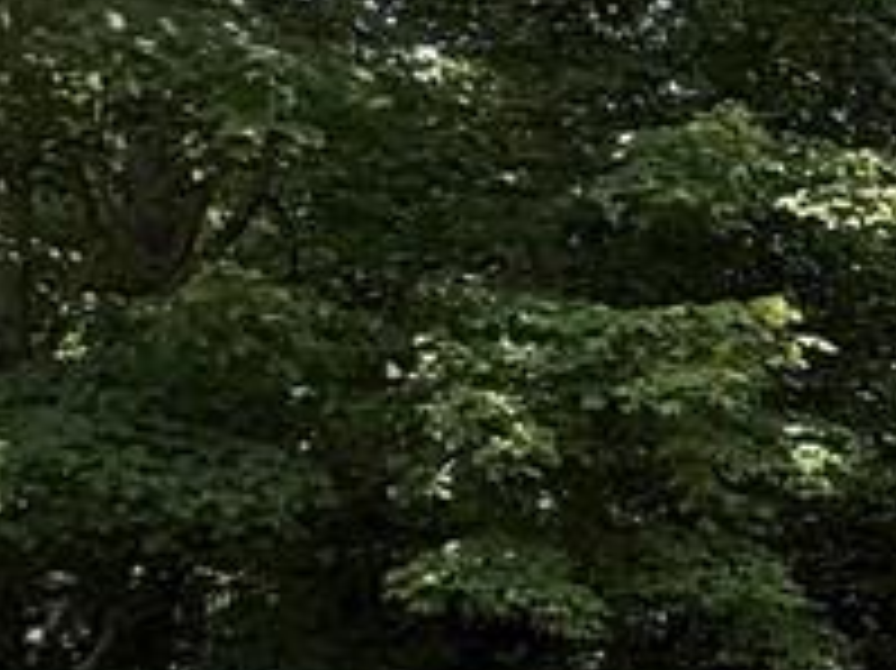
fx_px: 1863
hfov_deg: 17.6
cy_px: 666
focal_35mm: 72
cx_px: 1864
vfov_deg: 19.8
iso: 16
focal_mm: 2.22
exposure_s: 1/186
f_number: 2.2
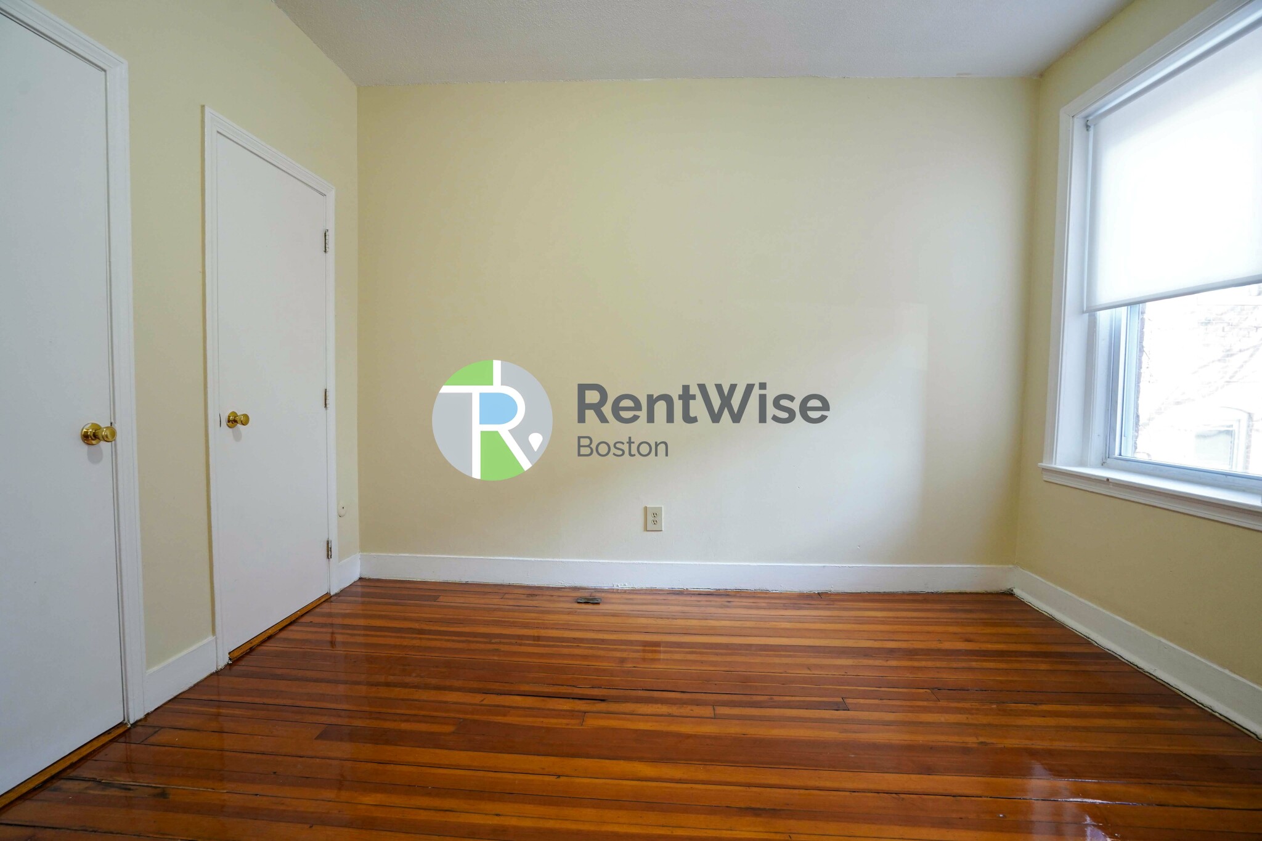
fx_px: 561
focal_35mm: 16
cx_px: 631
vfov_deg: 73.7
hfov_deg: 96.7
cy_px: 420
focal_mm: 16
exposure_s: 1/30
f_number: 6.3
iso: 1000
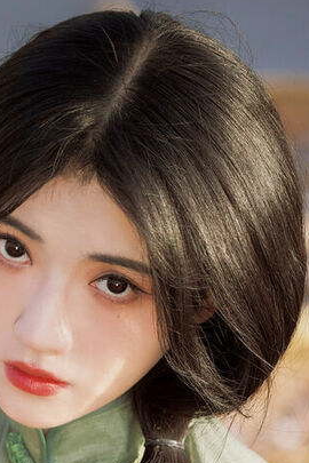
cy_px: 747
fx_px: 4712
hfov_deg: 3.8
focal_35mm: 366
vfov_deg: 5.6
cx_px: -10
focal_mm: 95
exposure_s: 1/500
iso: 100
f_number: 2.8
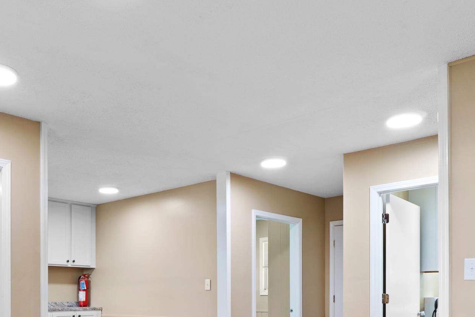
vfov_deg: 32.7
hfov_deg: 49.9
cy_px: 300
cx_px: 169
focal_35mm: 38
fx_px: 503
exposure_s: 1/1.25
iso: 200
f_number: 9
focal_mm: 12.7
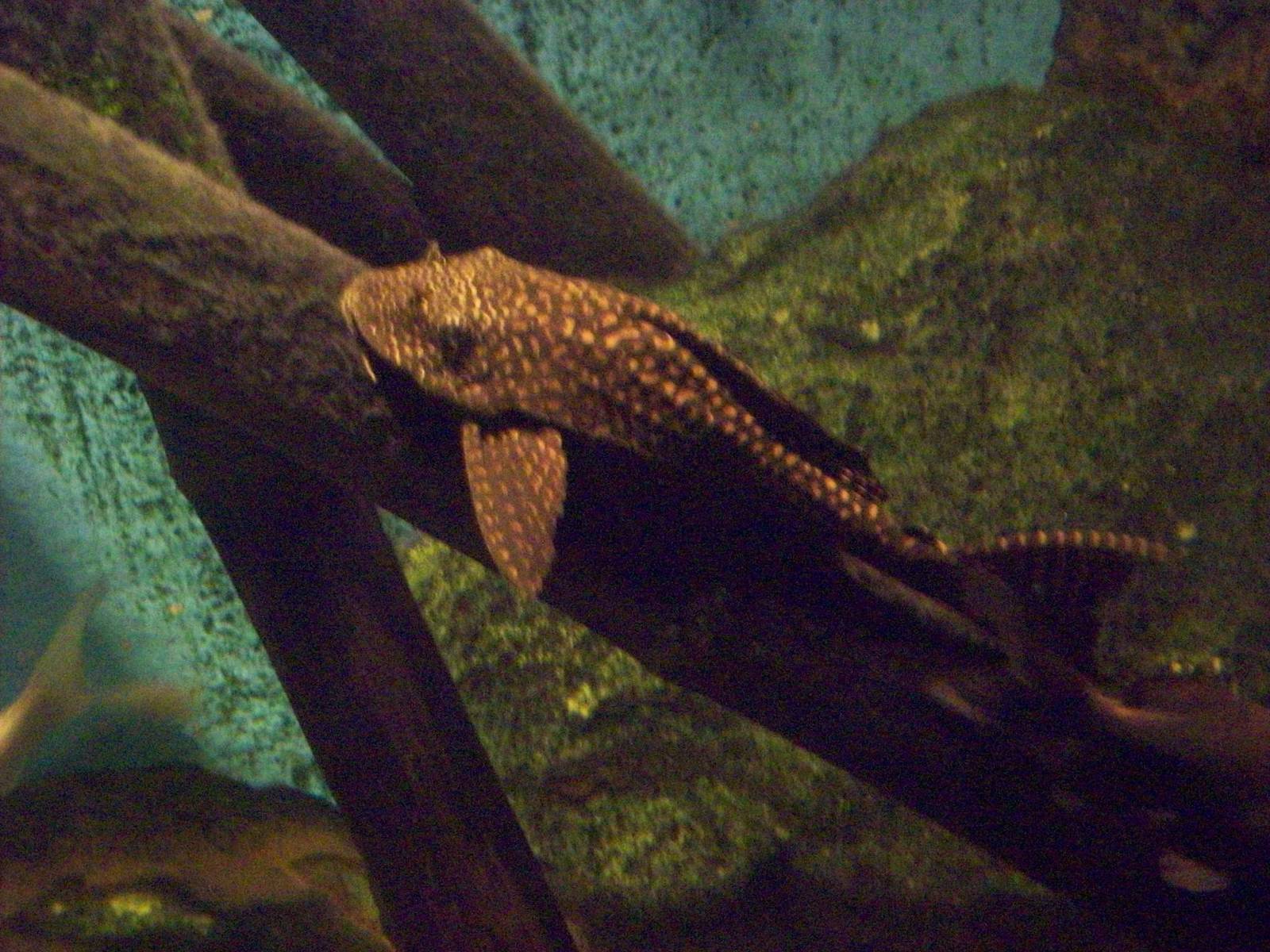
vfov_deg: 32.2
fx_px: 1651
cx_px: 635
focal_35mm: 45
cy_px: 476
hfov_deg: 42.1
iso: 800
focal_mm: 7.6
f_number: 3
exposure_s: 1/8
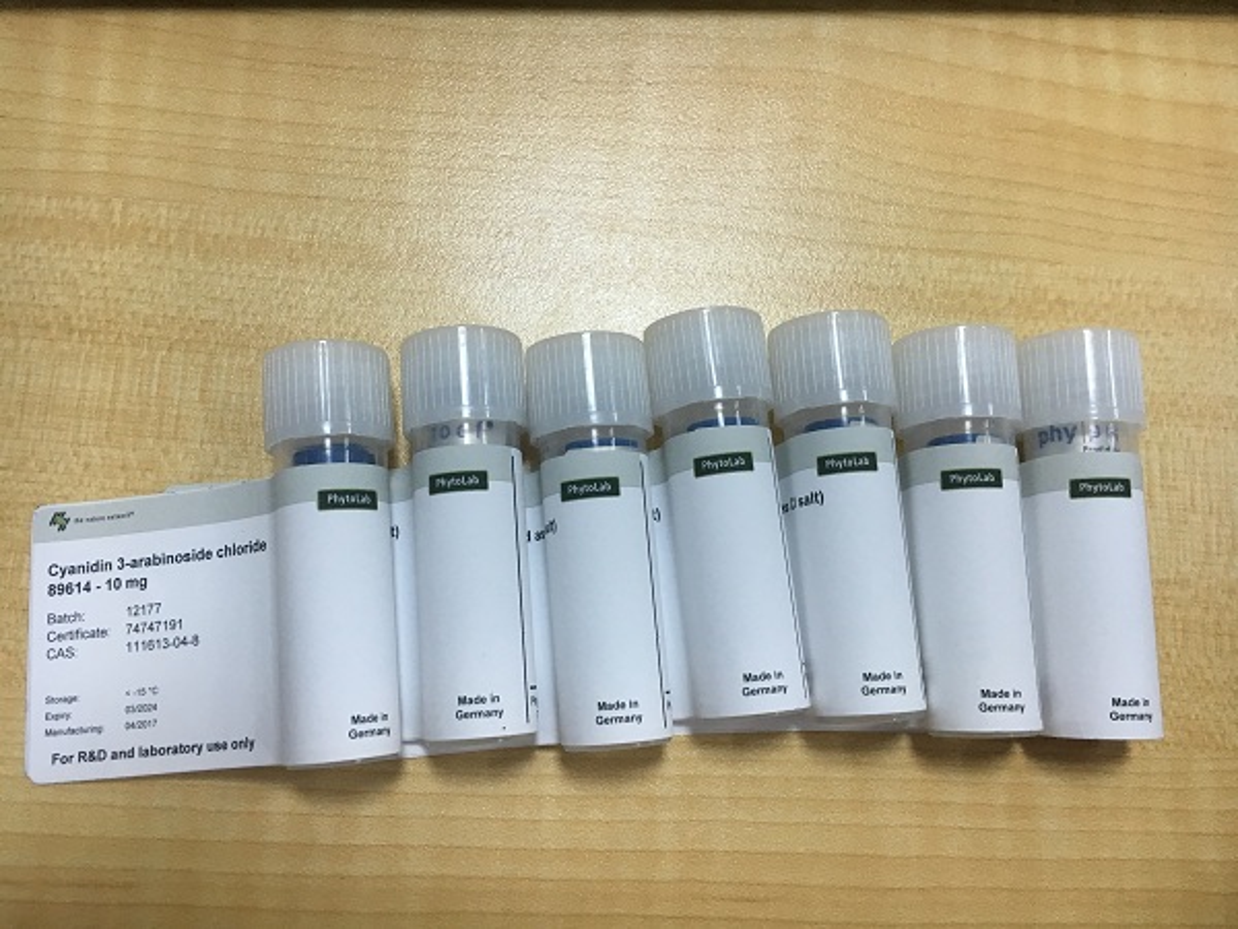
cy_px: 464
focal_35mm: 29
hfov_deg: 61.7
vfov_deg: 48.2
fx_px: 1037
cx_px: 619
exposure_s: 1/33
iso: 100
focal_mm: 4.15
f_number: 2.2
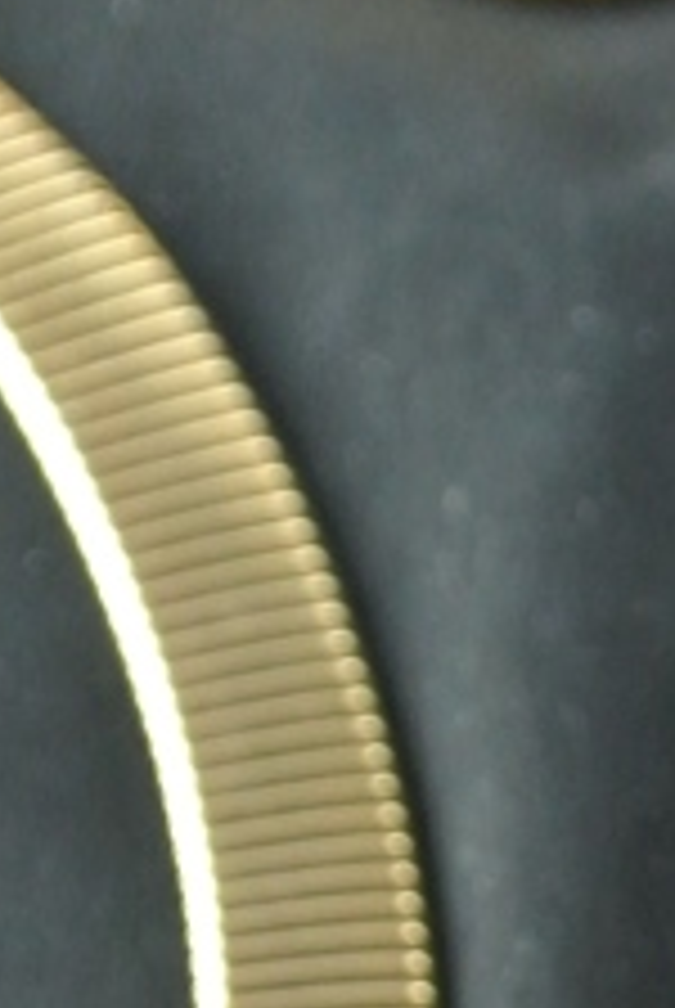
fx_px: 8635
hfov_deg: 4.4
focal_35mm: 308
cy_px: 2187
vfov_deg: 6.4
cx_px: 1433
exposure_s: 1/40
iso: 800
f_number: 5.3
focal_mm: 25.9
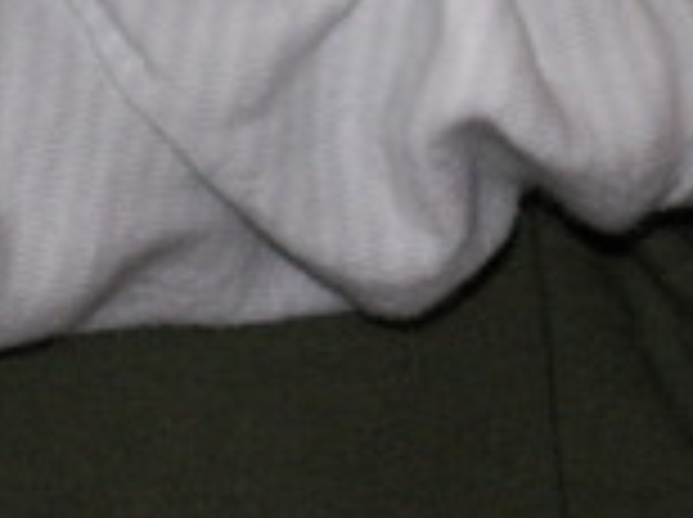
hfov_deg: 3.9
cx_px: 414
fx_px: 10054
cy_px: -446
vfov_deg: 2.9
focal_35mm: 503
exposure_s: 1/40
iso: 160
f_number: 4
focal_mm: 19.85
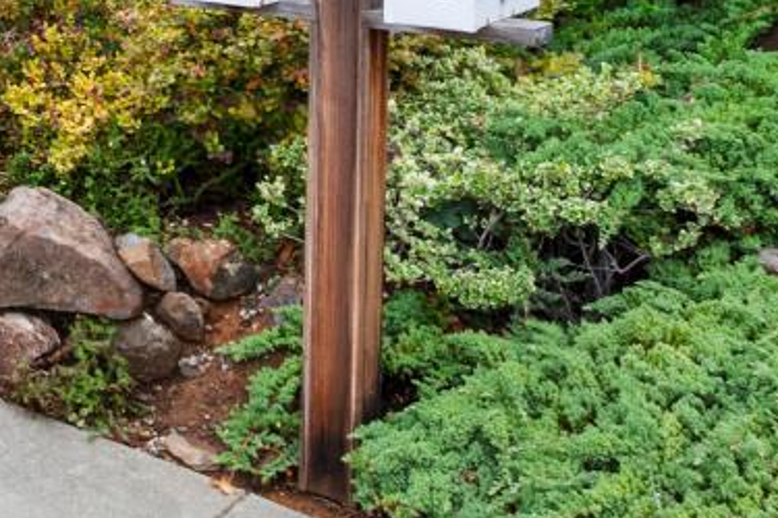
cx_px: -440
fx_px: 1297
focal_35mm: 60
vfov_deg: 19.0
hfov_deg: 24.5
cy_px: -327
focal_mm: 10
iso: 100
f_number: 8
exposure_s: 1/40
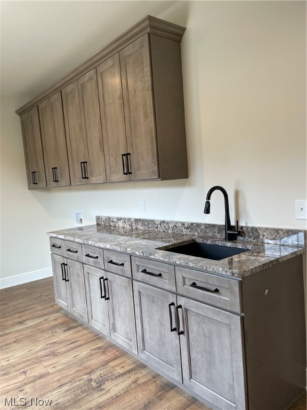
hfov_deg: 53.1
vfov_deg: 67.3
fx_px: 307
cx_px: 154
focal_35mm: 26
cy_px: 205
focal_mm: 4.2
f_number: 1.6
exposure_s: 1/120
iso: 80
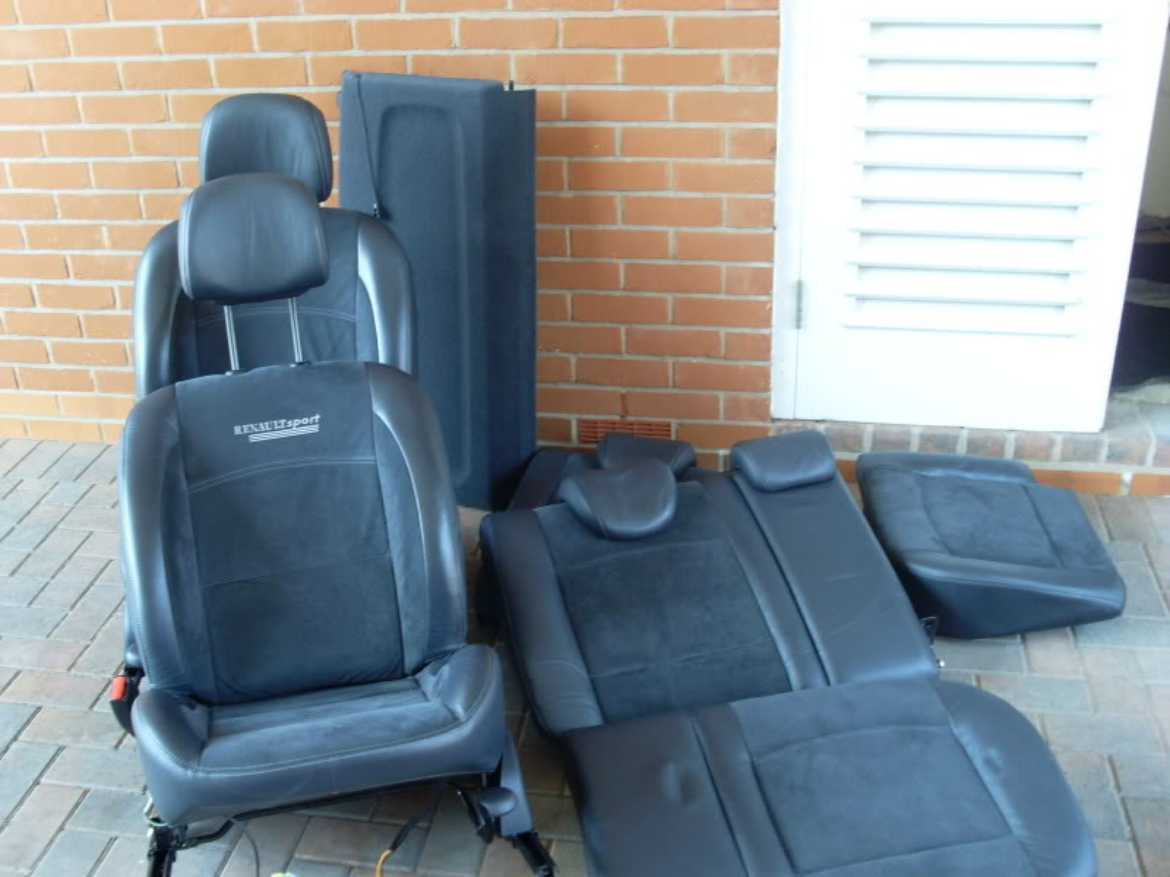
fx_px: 1284
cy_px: 438
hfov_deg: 49.0
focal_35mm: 38
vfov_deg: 37.7
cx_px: 585
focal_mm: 6.3
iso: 100
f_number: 3
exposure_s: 1/45
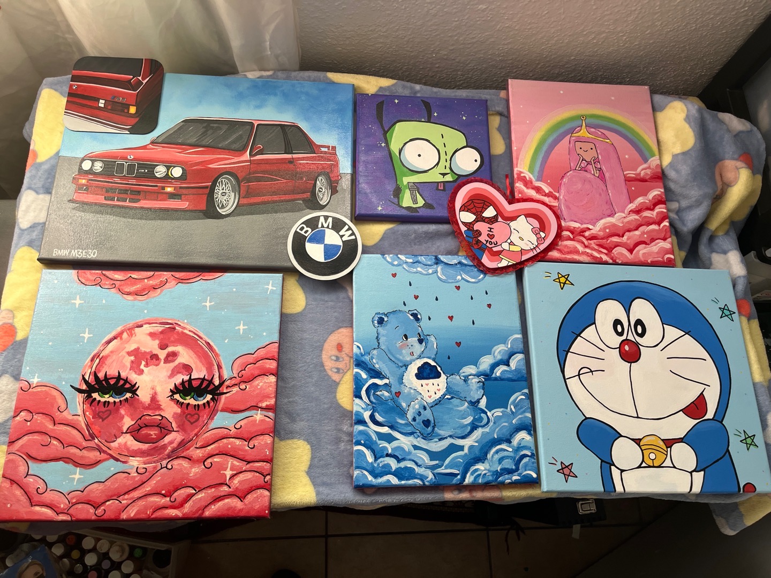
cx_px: 386
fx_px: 579
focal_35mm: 26
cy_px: 289
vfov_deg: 53.1
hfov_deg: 67.3
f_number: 1.6
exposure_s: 1/60
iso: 64
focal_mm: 5.1
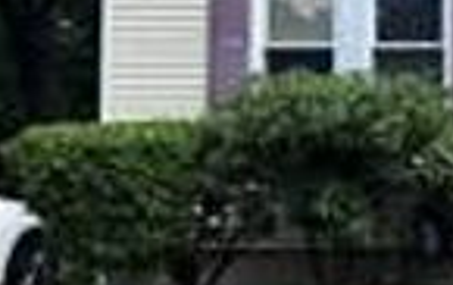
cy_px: 99
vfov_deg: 13.8
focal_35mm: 95
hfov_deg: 18.7
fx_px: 1174
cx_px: 722
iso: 50
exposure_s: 1/1669
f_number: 1.5
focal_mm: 5.7
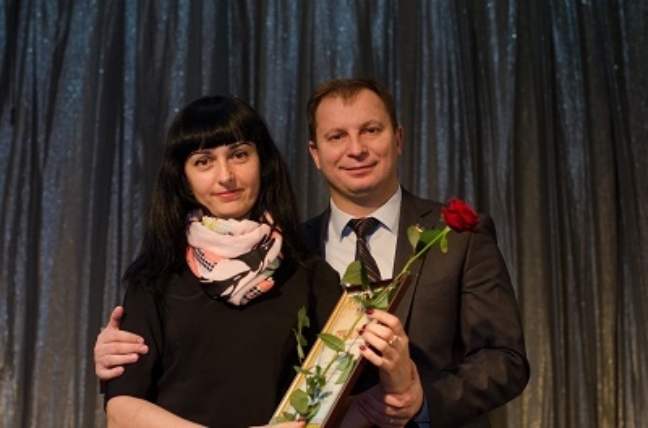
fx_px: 1346
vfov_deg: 18.1
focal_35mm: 75
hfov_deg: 27.1
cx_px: 324
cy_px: 214
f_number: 3.2
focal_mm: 50
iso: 250
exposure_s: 1/200
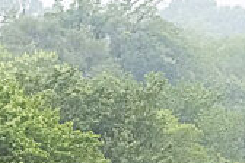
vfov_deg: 2.1
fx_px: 4444
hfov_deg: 3.1
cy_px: 497
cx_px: 391
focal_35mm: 653
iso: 2500
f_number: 6.3
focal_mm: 100
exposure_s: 1/400
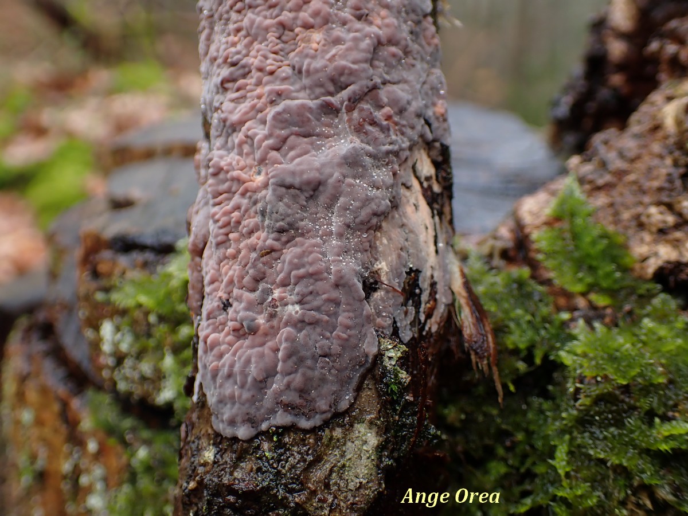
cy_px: 258
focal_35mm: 38
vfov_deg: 37.7
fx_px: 755
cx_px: 344
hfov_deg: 49.0
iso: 125
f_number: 2.7
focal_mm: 6.83
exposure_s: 1/160
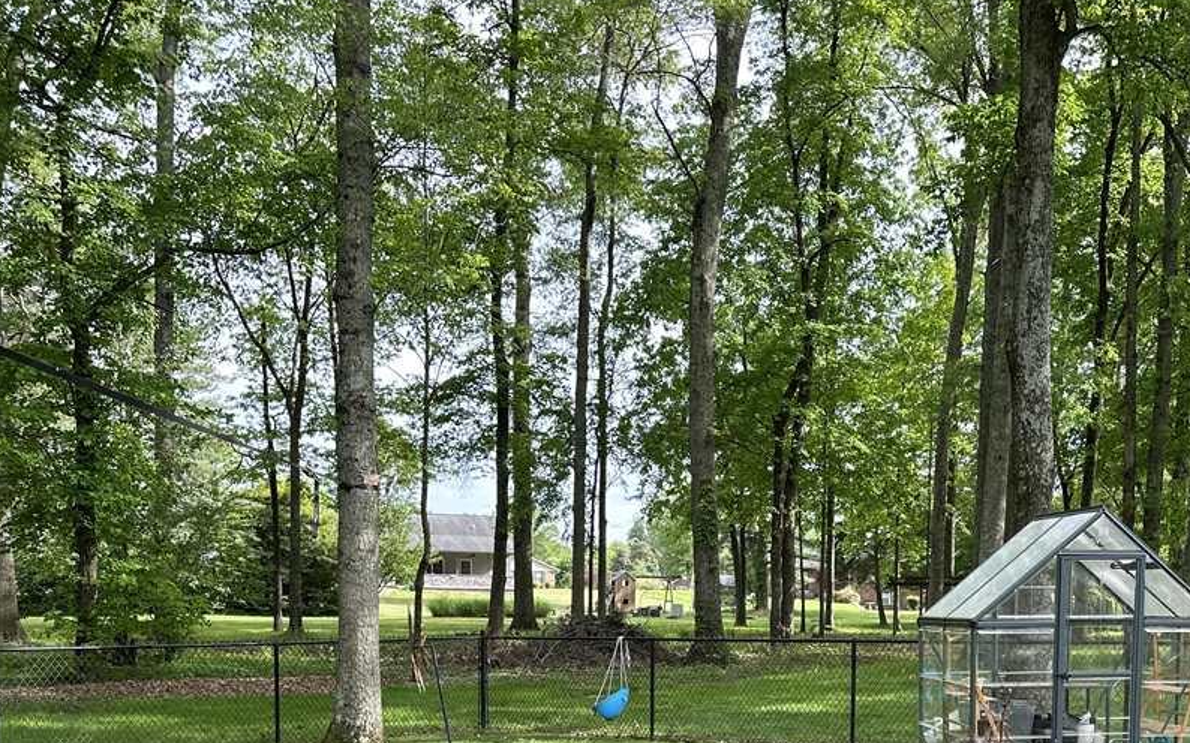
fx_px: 1329
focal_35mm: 41
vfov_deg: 29.6
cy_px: 703
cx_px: 739
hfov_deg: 47.8
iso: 80
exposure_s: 1/694
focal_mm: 6.86
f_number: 1.78
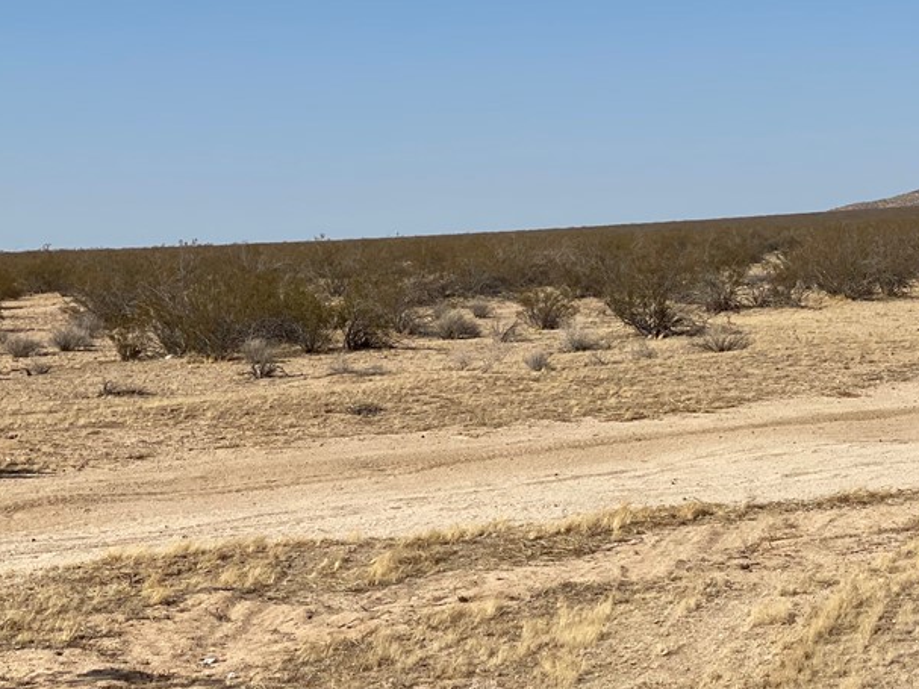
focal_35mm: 108
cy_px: 477
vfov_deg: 13.7
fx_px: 2867
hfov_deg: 18.2
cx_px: 597
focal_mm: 7.5
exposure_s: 1/3215
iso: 32
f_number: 2.2
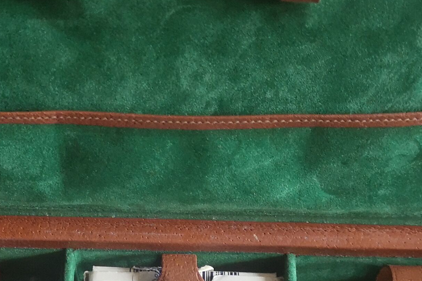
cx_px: 134
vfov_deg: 16.1
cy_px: 232
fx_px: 984
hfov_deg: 24.1
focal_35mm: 84
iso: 640
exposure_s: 1/20
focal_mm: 3.95
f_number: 1.8
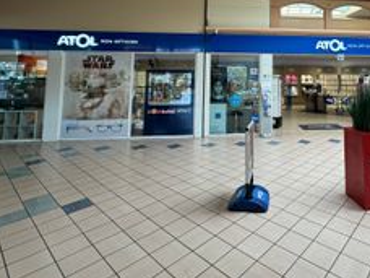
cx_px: 264
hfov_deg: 70.4
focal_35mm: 23
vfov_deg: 54.8
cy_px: 56
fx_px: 246
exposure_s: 1/100
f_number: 2.2
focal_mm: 2.22
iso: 64
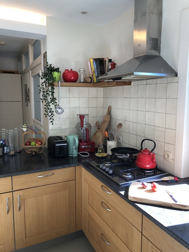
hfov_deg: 49.7
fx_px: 204
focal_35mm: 28
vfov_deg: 63.4
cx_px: 94
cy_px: 126
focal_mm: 3.99
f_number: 1.8
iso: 32
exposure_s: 1/50
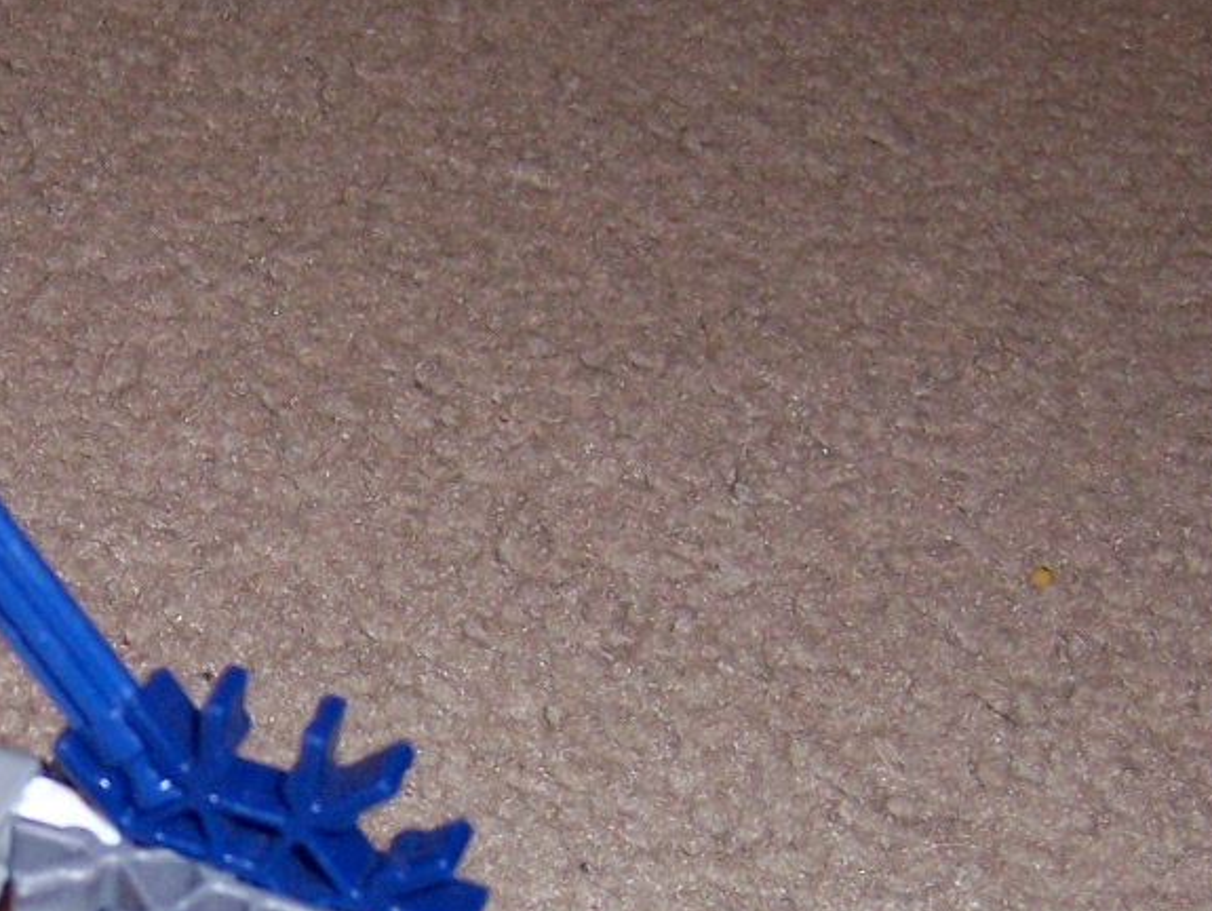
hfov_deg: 20.9
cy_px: 1012
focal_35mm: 89
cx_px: -122
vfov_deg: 16.1
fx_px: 3118
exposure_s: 1/60
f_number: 2.8
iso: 140
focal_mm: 5.5
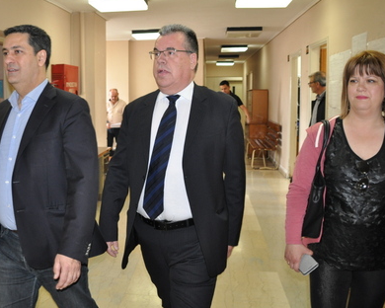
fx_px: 444
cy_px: 136
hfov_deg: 45.9
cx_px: 117
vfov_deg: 38.2
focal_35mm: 39
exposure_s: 1/80
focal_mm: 18
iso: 800
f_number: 3.5
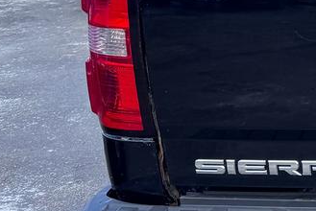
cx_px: 585
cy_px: 4
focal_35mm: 97
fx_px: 852
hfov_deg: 17.0
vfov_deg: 13.9
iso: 80
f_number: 1.78
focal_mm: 6.76
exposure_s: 1/1311
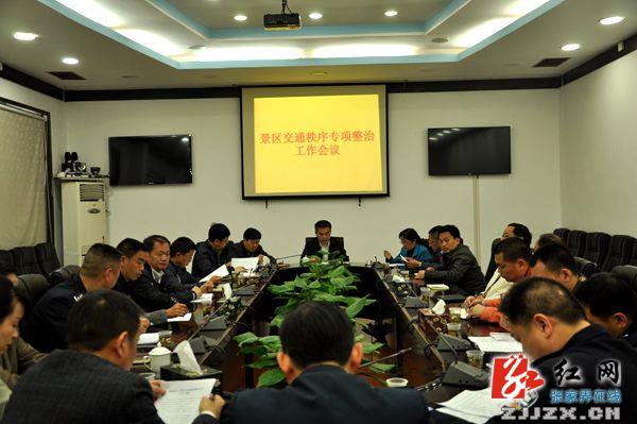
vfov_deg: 34.2
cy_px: 212
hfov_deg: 49.6
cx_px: 318
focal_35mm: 39
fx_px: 689
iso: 500
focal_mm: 26
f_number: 4
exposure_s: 1/50
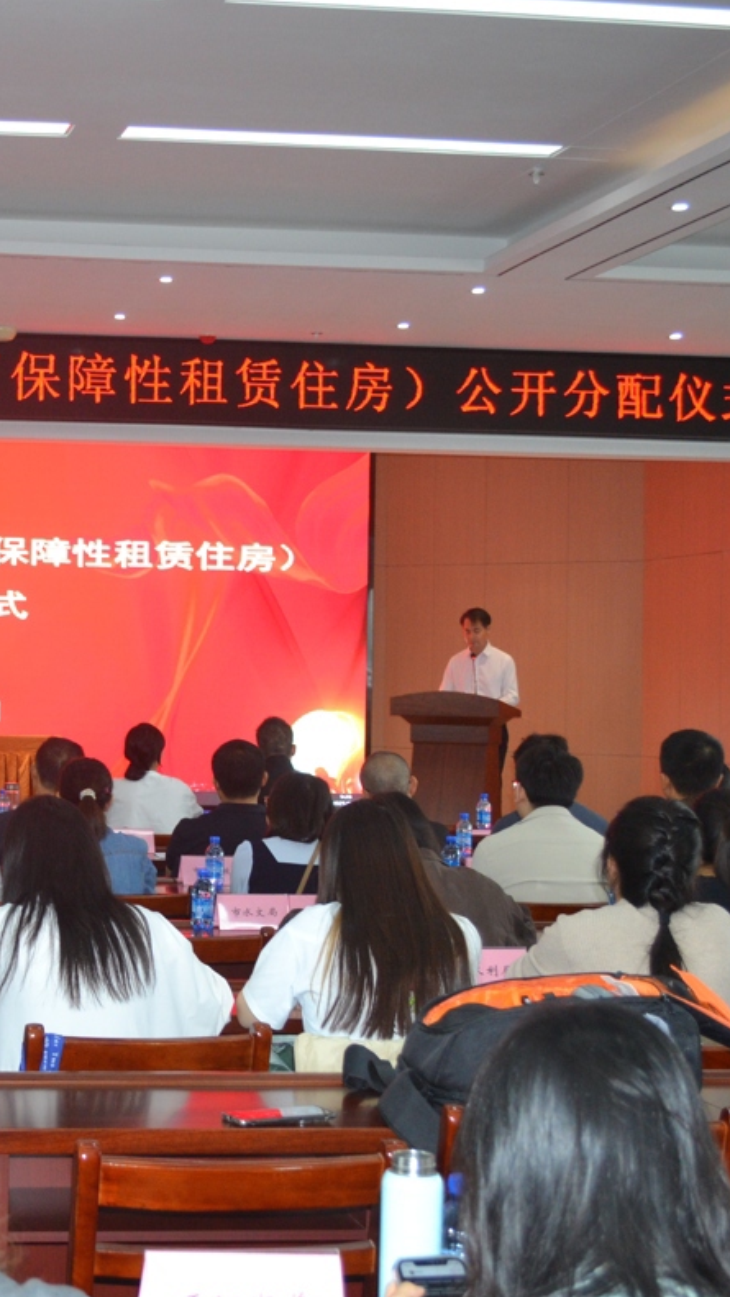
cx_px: -108
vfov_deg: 33.8
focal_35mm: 62
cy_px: 653
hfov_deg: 18.5
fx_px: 2133
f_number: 4.2
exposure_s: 1/60
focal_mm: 26
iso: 1100
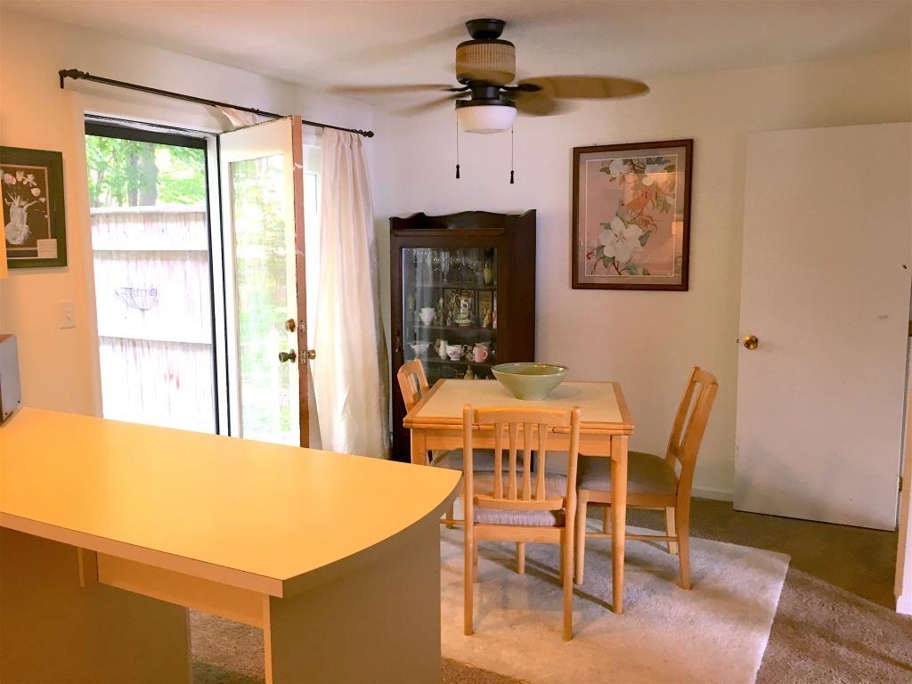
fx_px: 764
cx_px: 456
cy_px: 342
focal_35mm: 29
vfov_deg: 48.2
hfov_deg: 61.7
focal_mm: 4.15
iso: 100
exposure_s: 1/33
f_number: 2.2
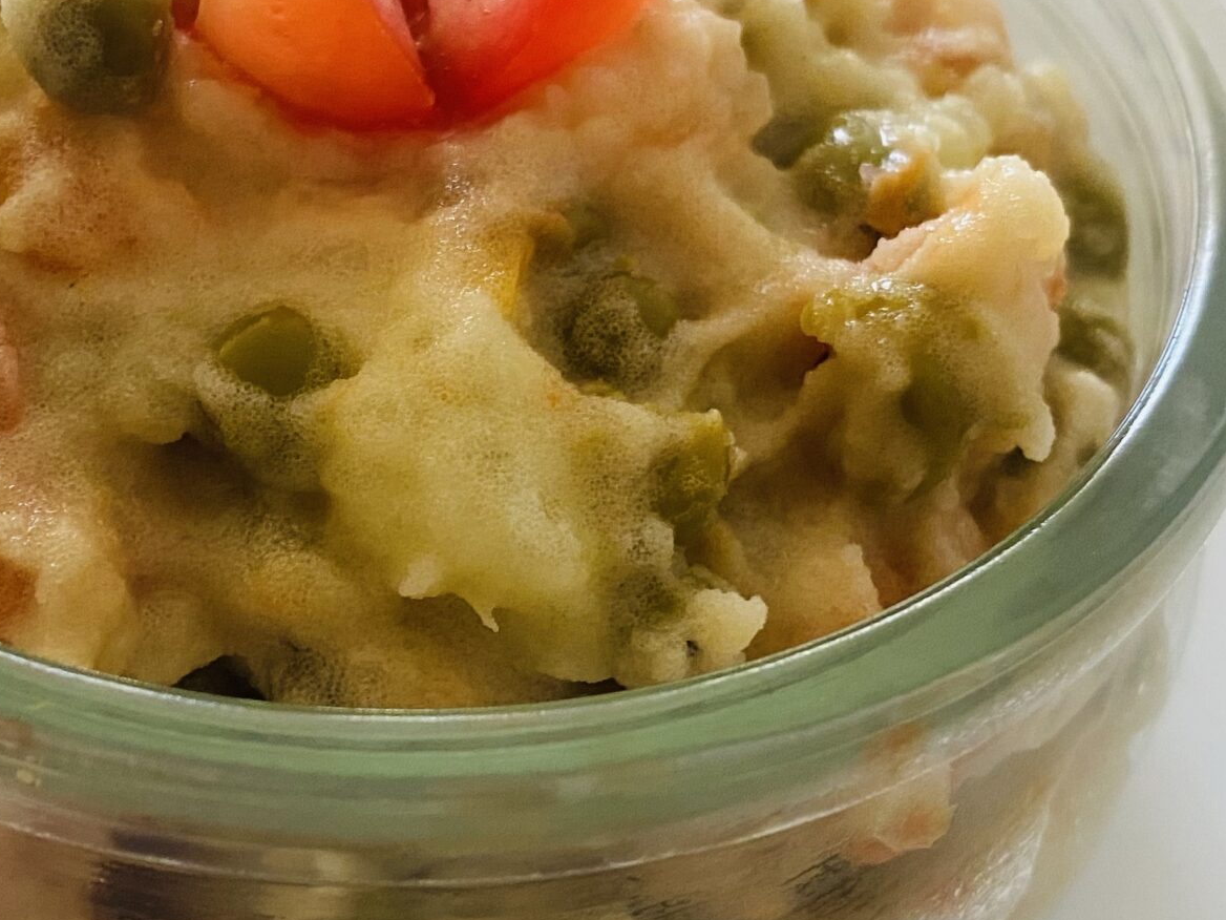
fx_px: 2019
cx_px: 421
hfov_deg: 33.5
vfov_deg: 25.7
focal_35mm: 57
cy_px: 439
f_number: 1.8
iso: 160
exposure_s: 1/60
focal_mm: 4.25
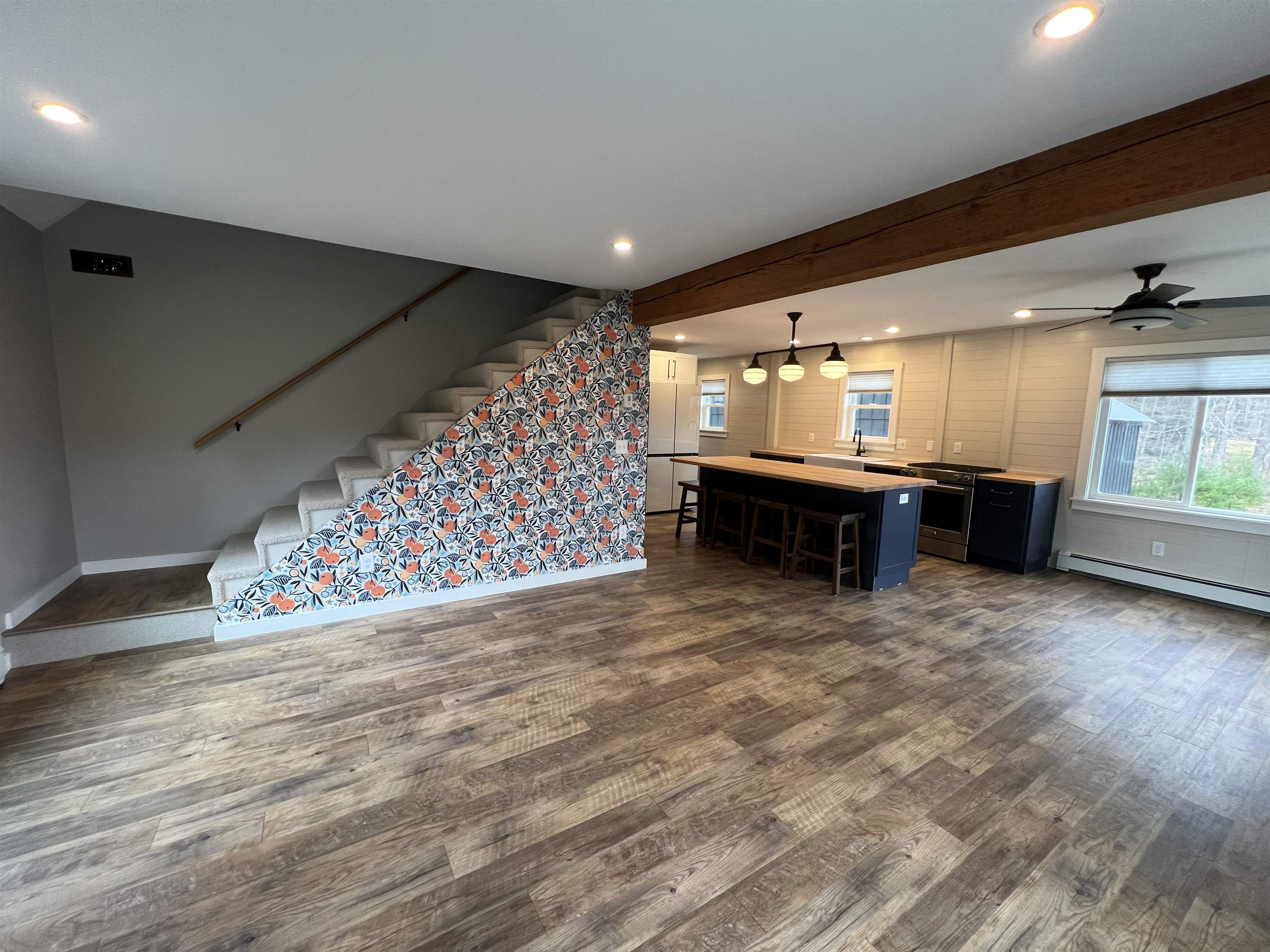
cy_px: 476
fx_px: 477
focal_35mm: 13
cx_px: 635
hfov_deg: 106.2
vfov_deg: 89.9
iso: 200
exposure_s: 1/120
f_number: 1.8
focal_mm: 1.57
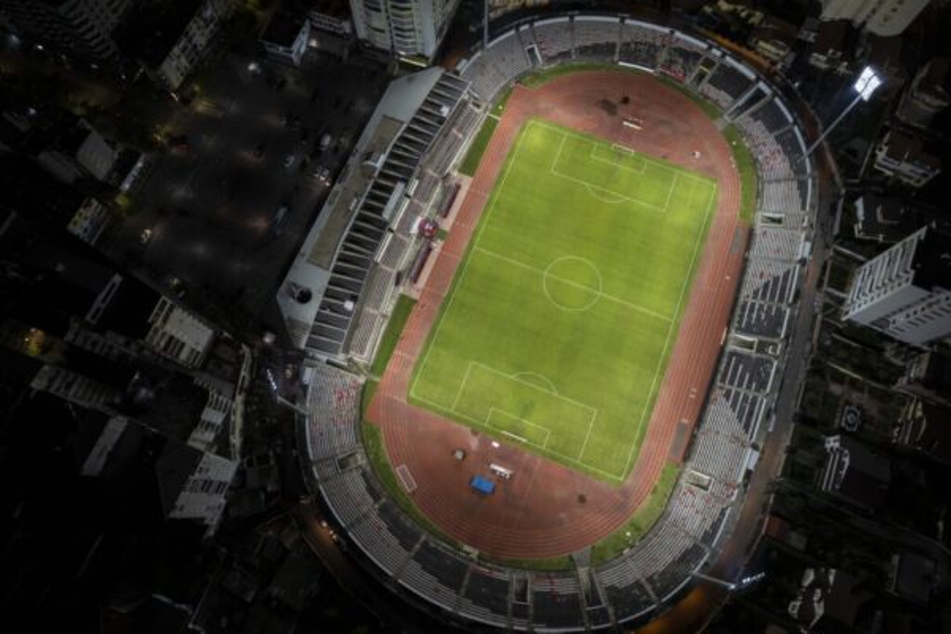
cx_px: 476
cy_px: 317
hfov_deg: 78.6
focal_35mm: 22
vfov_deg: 57.2
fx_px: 581
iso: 180
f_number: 2.8
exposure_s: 1/15
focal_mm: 8.38
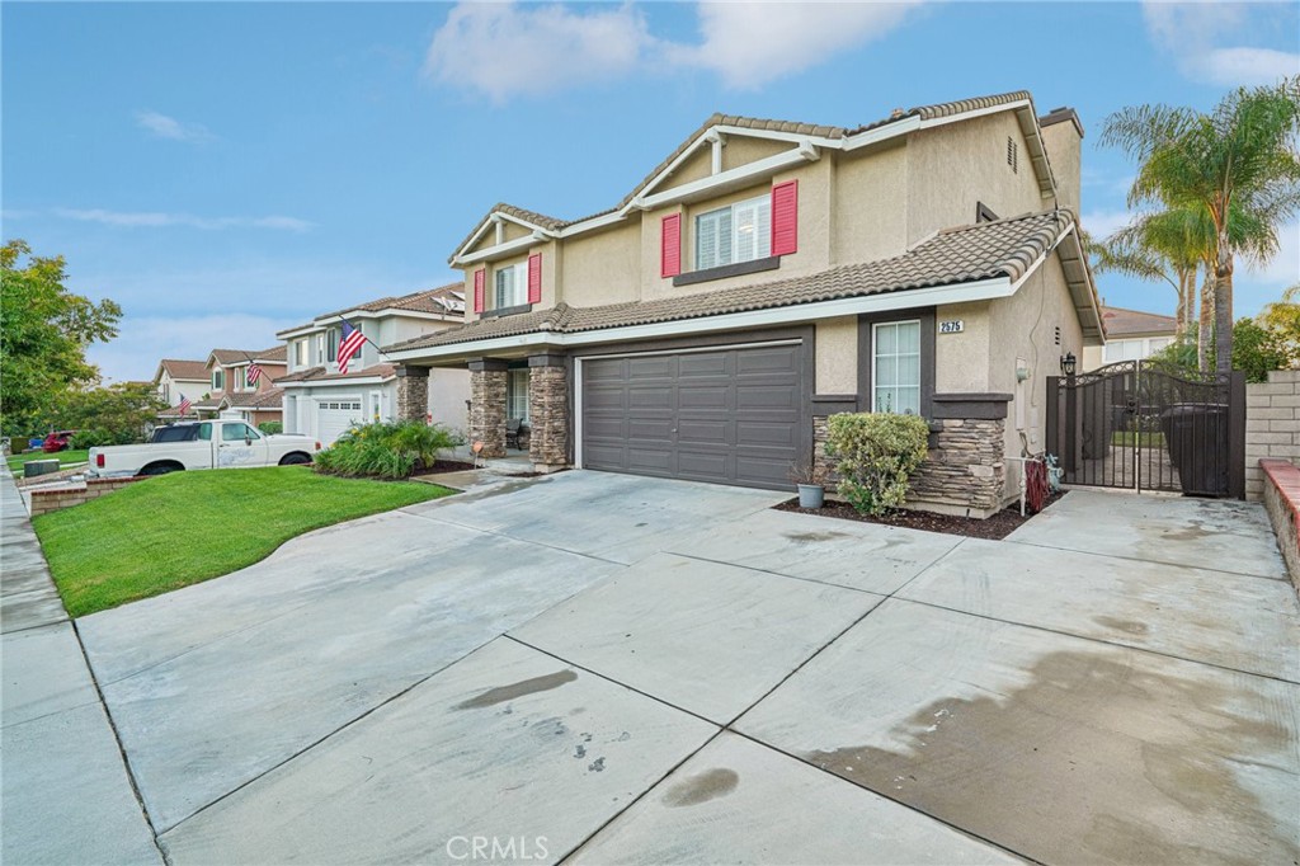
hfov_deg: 96.8
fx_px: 578
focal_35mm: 16
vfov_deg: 73.7
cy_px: 433
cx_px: 650
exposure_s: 1/30
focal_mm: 16
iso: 160
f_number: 8
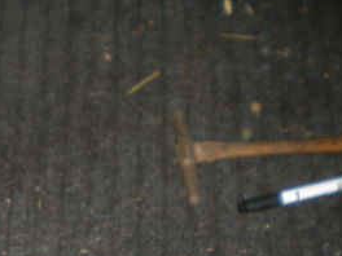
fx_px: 909
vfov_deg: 15.6
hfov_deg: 20.8
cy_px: 290
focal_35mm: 92
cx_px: 28
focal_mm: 6.3
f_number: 3.1
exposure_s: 1/60
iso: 50
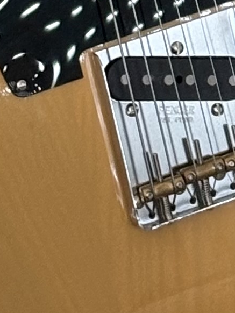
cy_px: -515
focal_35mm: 360
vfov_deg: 5.3
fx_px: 3256
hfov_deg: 4.1
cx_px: 300
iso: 160
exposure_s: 1/47
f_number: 1.6
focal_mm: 5.96
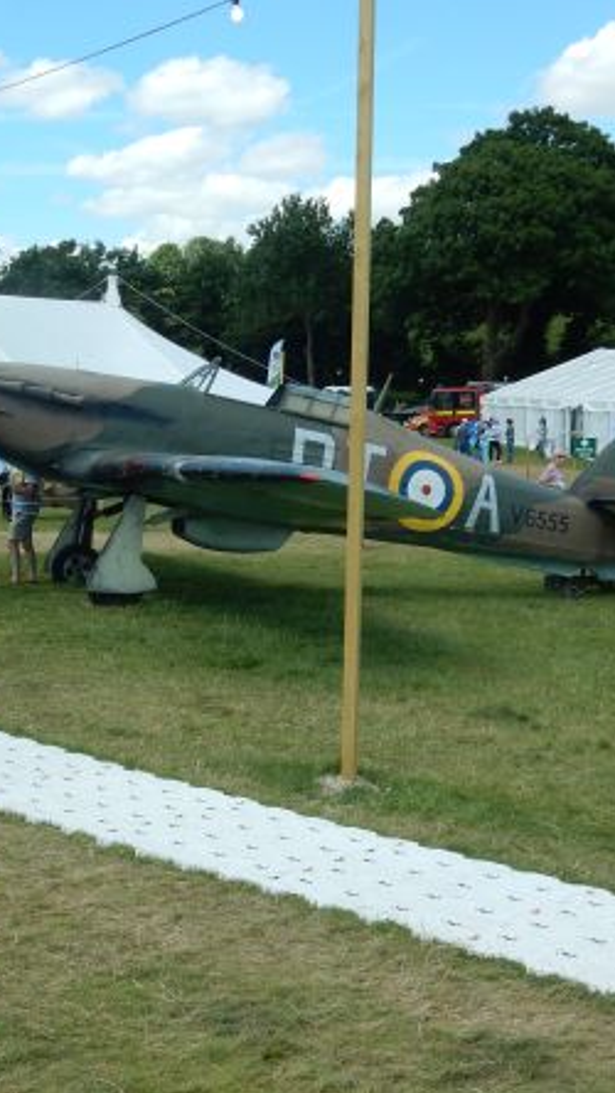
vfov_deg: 39.2
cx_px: 113
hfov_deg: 22.3
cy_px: 551
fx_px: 1535
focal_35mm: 53
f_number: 4
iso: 125
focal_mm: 6.4
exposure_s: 1/800
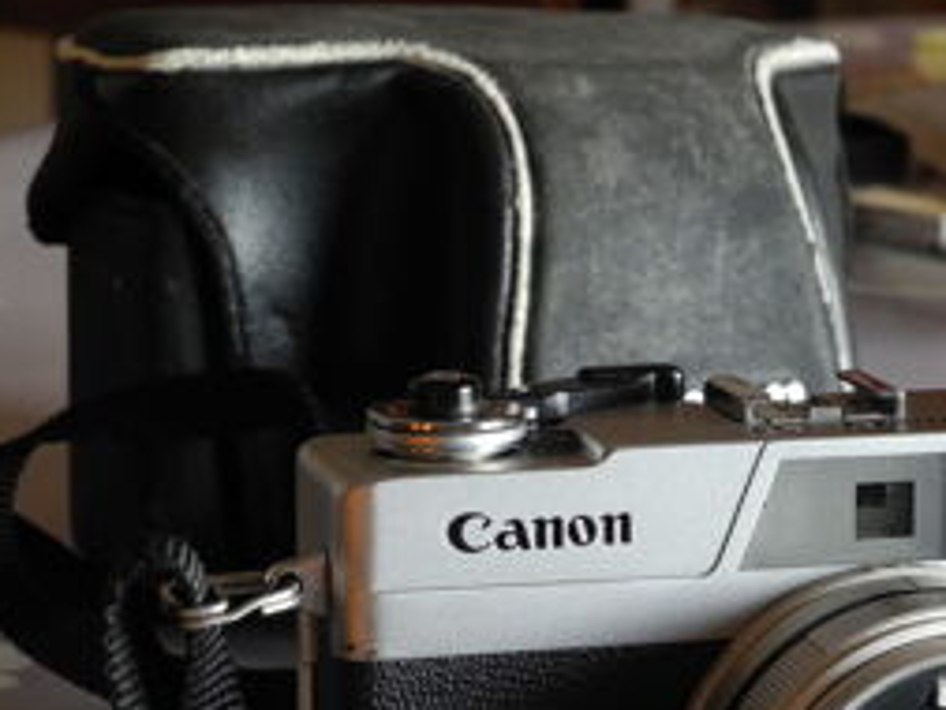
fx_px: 3527
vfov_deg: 11.5
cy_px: 557
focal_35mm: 129
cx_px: 707
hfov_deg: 15.2
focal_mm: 14.5
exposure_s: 1/30
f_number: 4
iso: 309
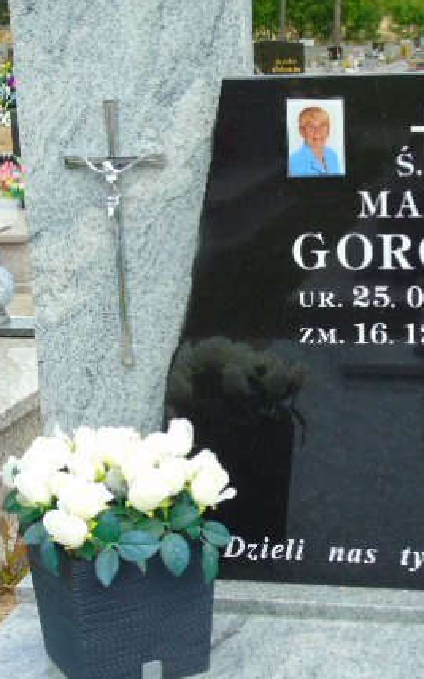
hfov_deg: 17.8
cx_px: 289
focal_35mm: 73
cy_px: 348
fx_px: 1349
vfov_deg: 28.2
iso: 80
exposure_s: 1/320
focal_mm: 8.2
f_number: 4.1
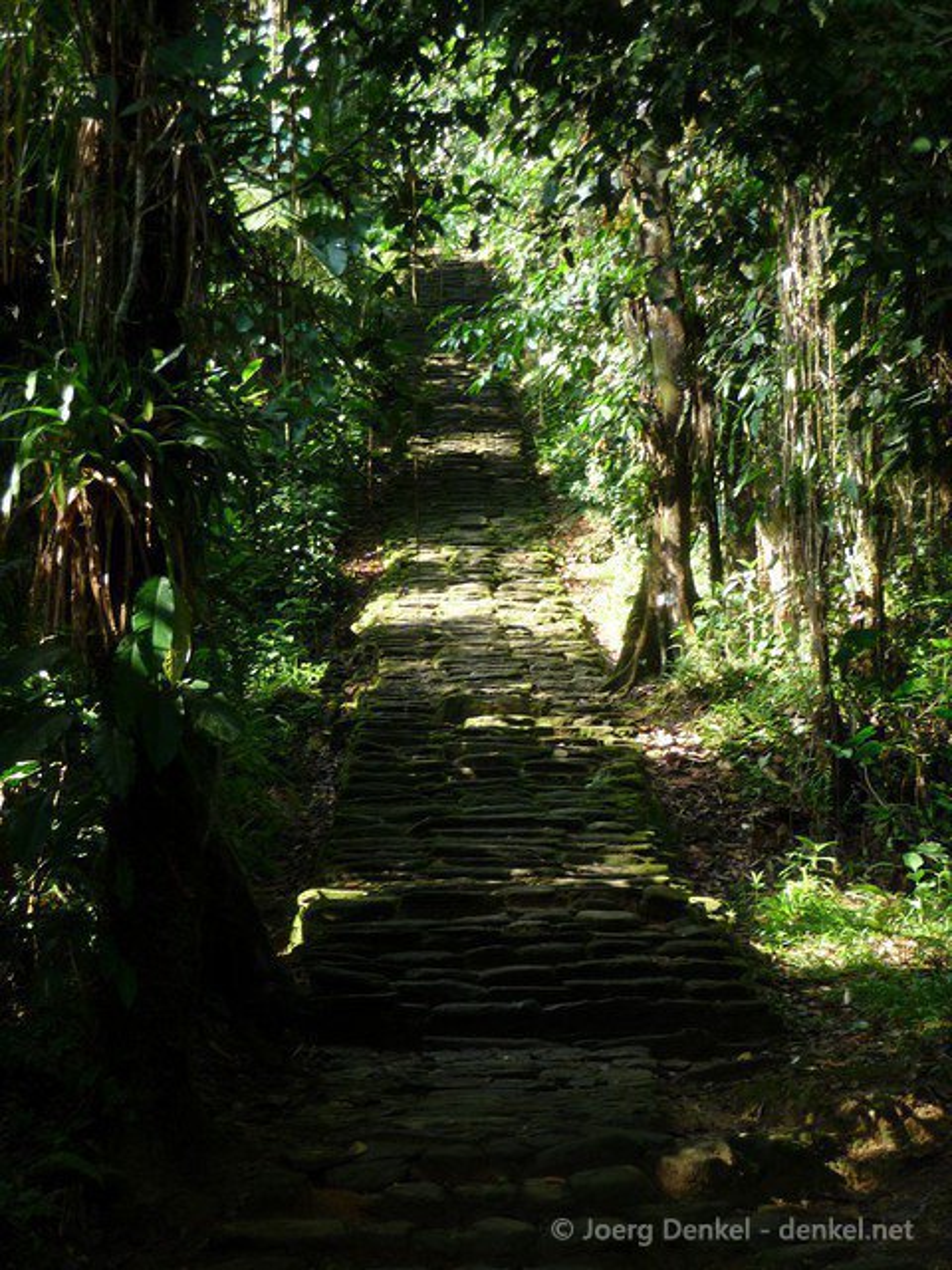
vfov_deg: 27.0
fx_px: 2640
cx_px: 476
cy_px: 635
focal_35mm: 72
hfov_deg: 20.4
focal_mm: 12.2
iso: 100
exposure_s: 1/40
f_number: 4.6
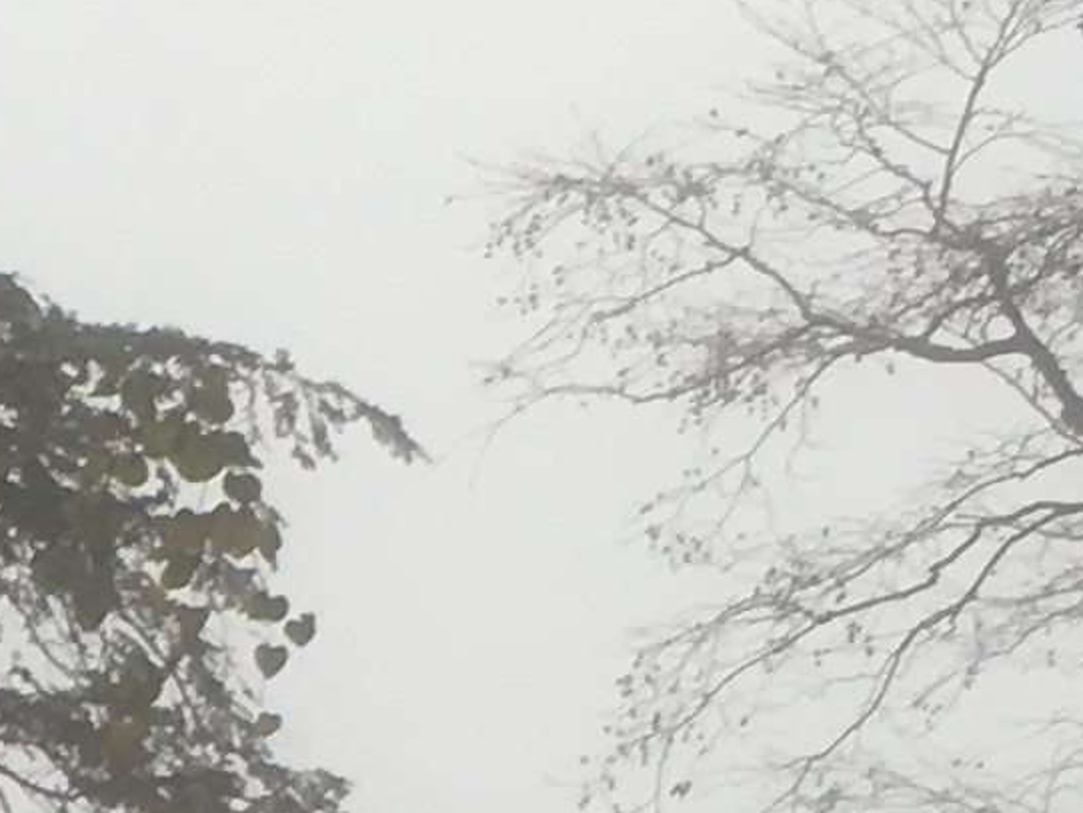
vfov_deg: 6.8
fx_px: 6759
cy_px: 1268
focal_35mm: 216
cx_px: -316
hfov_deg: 9.0
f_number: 2.2
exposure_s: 1/232
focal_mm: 4.15
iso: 25
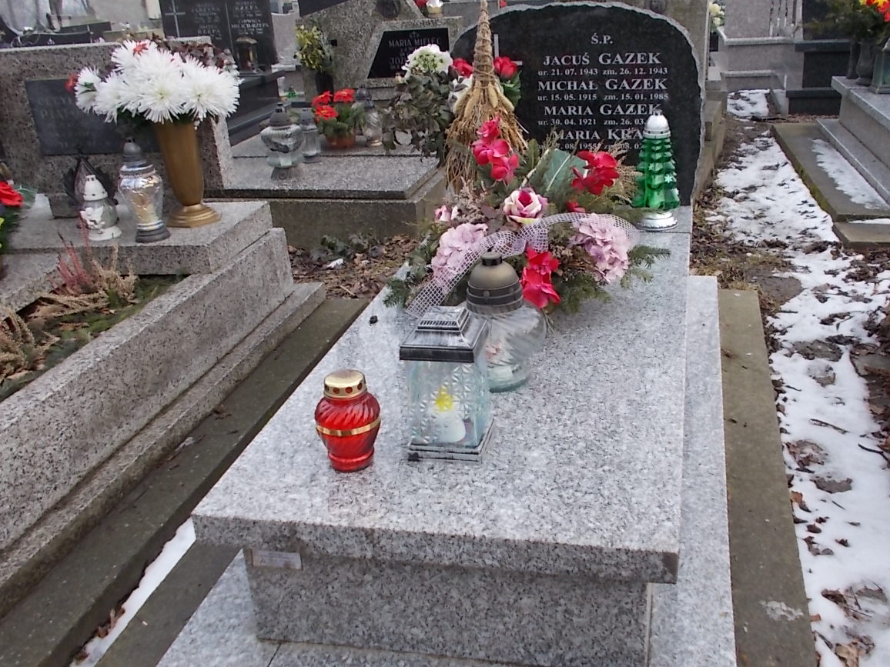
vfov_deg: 39.7
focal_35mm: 36
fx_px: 926
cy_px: 323
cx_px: 511
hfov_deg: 51.2
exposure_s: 1/200
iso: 80
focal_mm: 4.6
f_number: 3.2
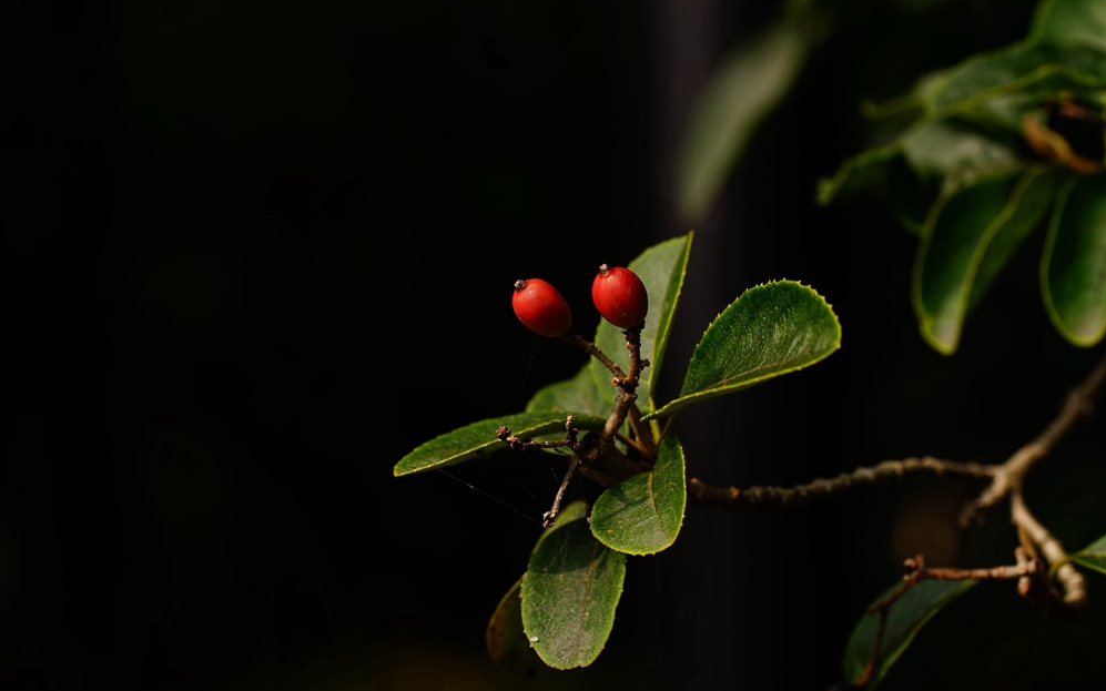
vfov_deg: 14.2
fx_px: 2773
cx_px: 554
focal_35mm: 92
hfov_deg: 22.6
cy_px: 359
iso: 125
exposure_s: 1/125
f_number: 9
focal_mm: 90
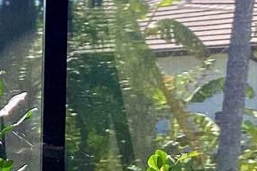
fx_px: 1270
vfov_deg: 7.6
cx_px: -308
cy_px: 252
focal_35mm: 178
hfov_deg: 10.3
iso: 25
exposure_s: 1/570
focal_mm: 3.3
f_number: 2.4
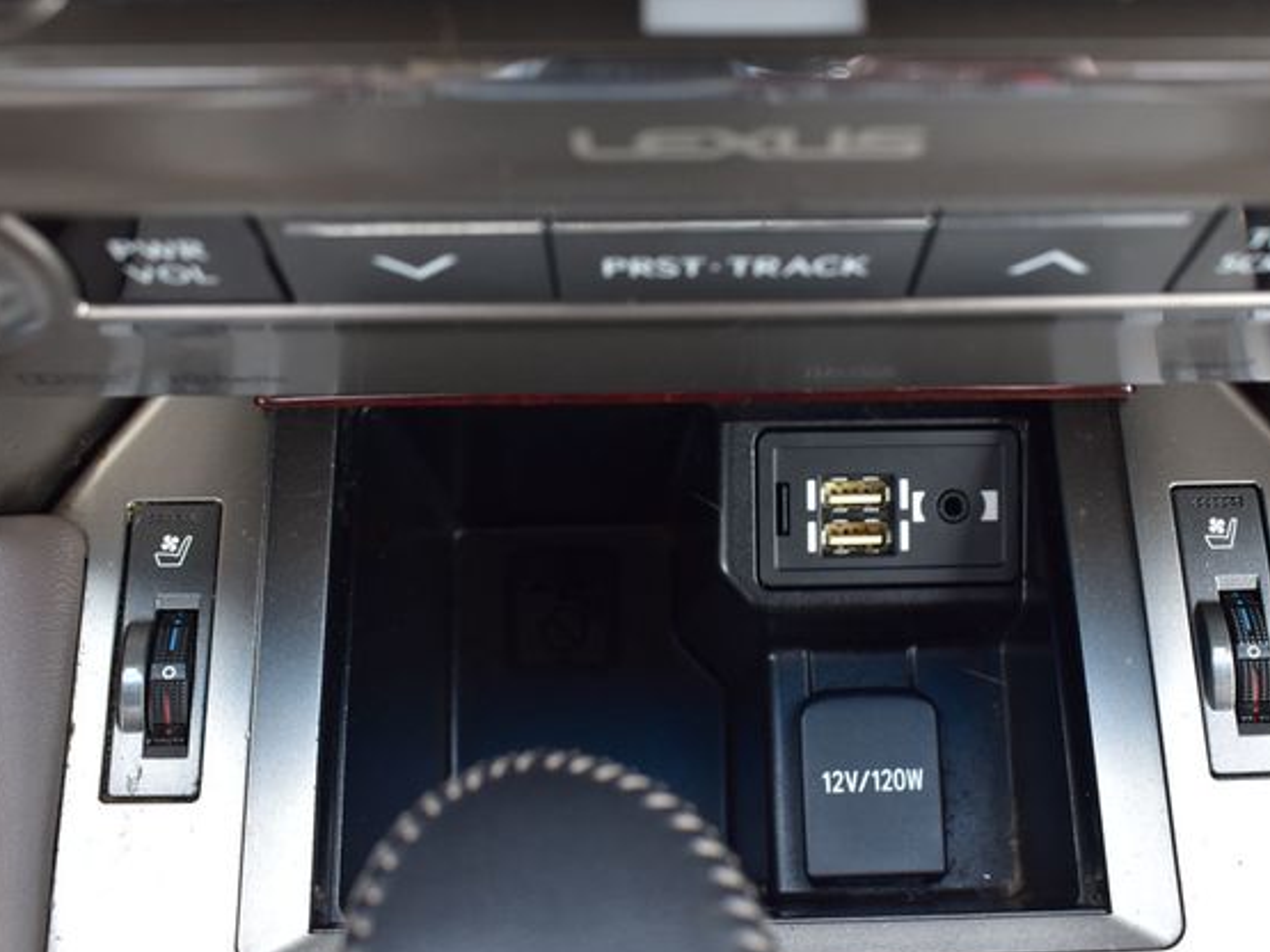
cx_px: 682
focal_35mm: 42
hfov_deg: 45.2
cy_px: 478
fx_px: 1524
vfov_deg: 34.7
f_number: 7.1
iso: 400
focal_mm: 25
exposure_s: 1/40
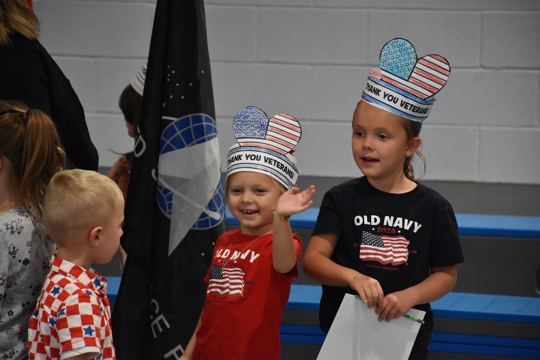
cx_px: 270
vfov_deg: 6.5
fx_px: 3150
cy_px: 180
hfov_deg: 9.8
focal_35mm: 210
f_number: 5.6
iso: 6400
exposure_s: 1/320
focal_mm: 140
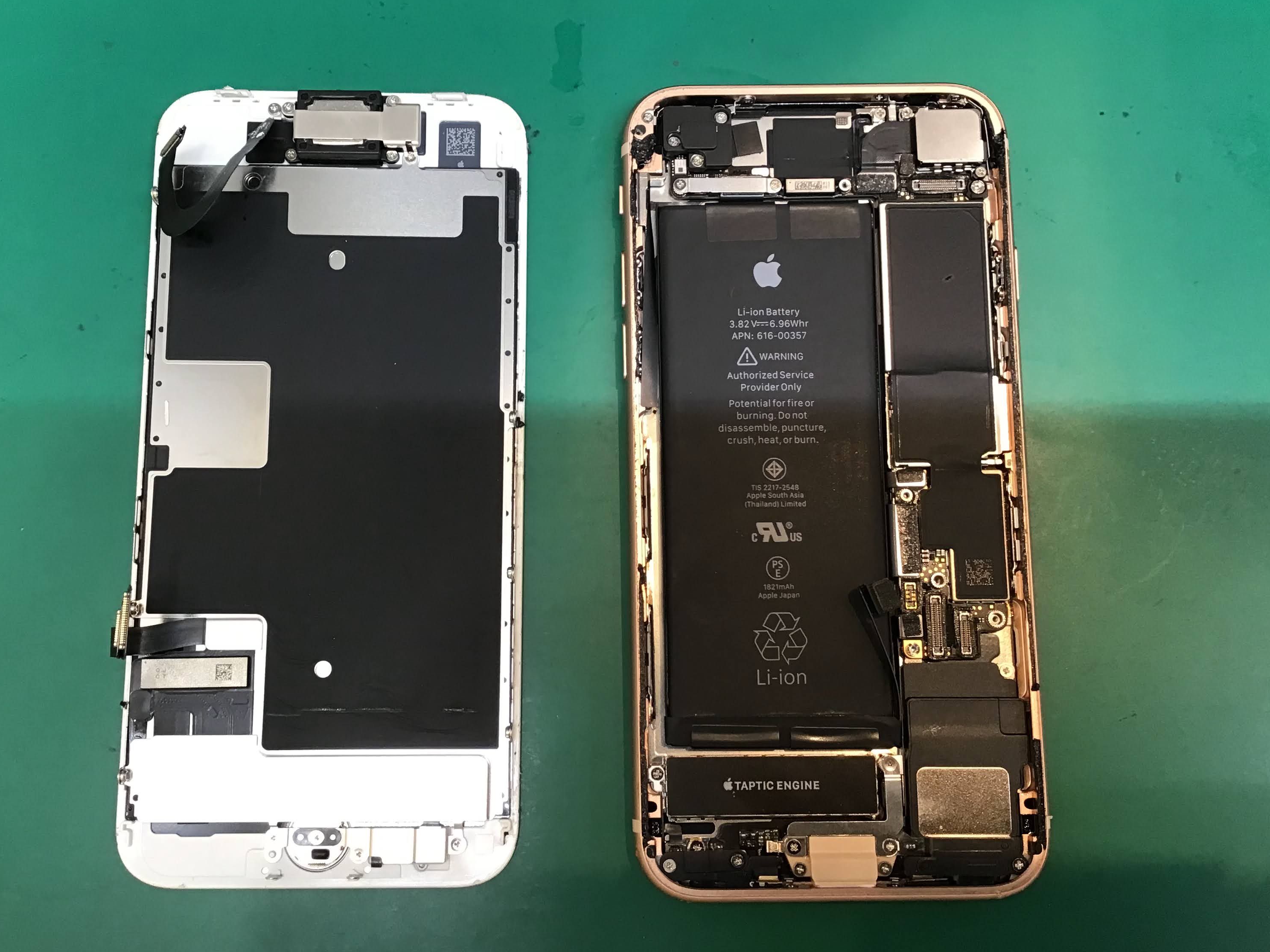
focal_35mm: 34
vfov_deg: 41.8
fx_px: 1247
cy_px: 512
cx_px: 591
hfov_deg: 53.9
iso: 100
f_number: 2.4
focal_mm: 3.3
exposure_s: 1/33
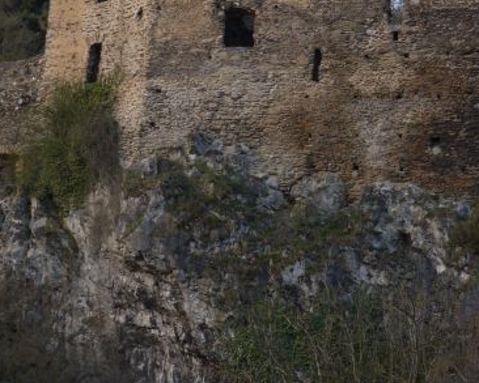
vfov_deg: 13.8
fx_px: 1574
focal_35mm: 111
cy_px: 65
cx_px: 330
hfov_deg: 17.2
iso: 100
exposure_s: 1/60
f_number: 5
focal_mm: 26
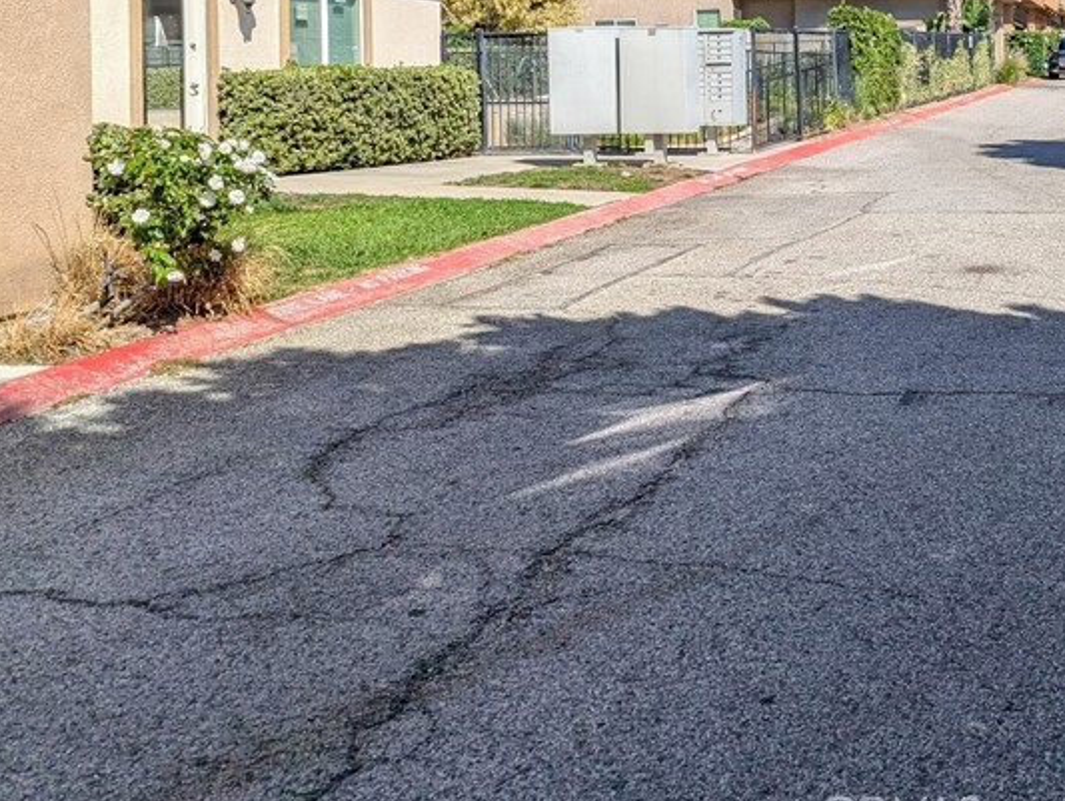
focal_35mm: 46
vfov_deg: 30.2
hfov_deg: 38.9
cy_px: 76
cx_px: 916
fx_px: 1417
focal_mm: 6.81
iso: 40
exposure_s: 1/2137
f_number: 1.85
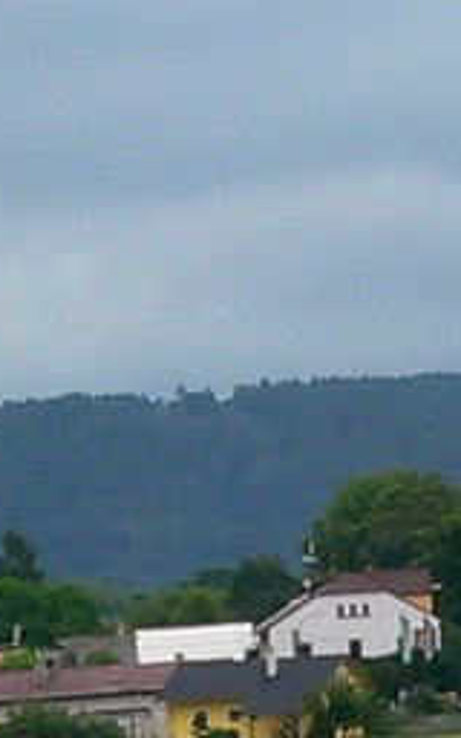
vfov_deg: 2.8
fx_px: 14916
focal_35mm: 742
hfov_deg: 1.8
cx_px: -112
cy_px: 1707
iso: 100
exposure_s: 1/80
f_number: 6.5
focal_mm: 18.6
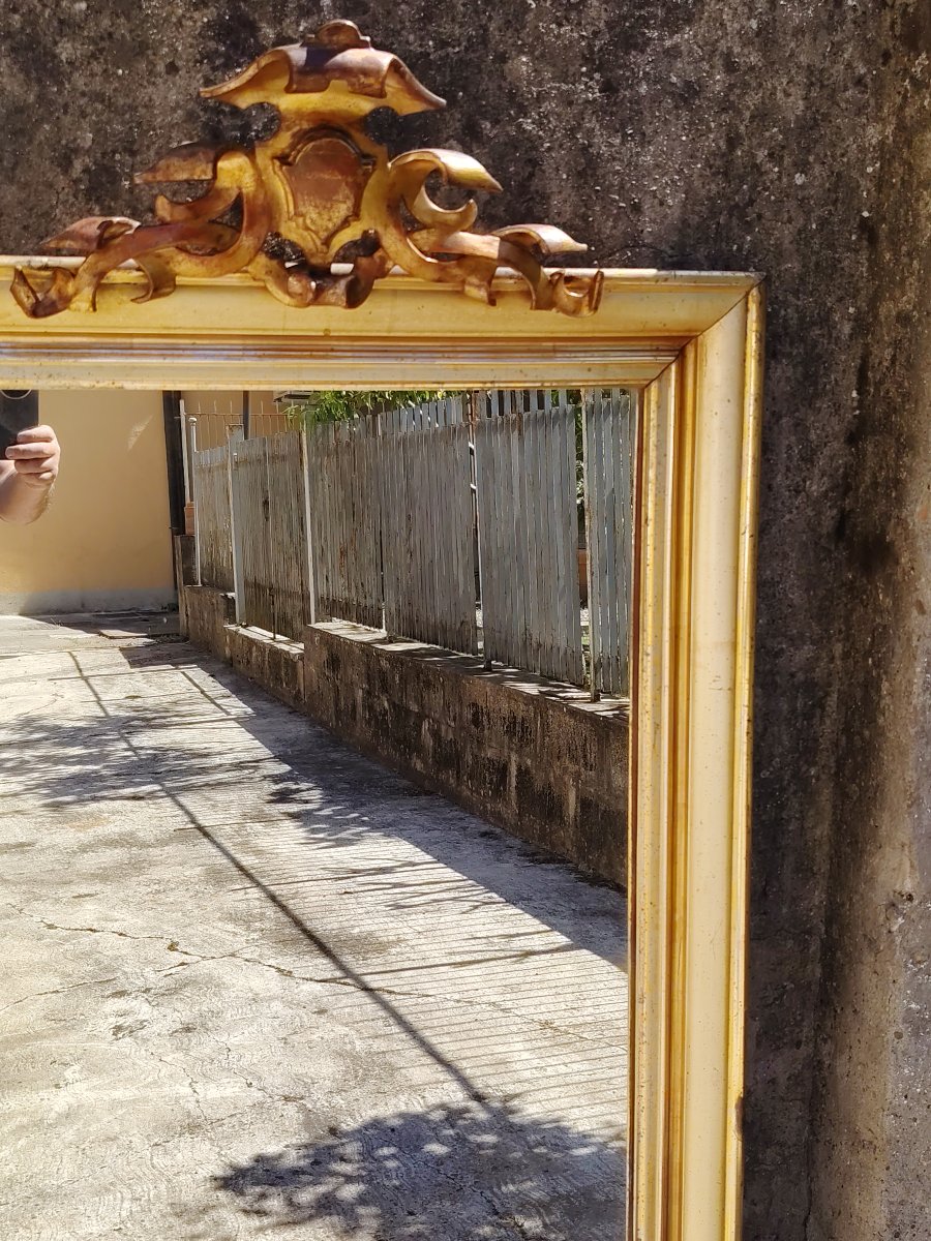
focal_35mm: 42
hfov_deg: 34.3
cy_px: 620
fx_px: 1506
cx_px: 466
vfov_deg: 44.8
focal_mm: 5.25
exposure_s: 1/560
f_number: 1.75
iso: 100
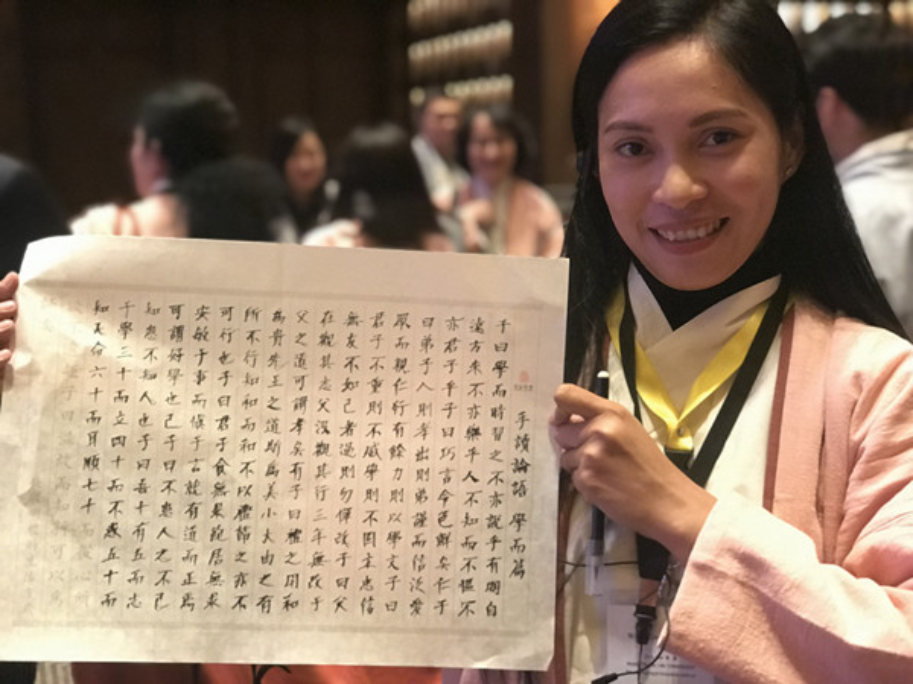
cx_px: 456
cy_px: 342
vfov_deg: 25.7
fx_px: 1503
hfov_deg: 33.8
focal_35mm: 57
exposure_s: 1/50
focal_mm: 6.6
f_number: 2.8
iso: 800
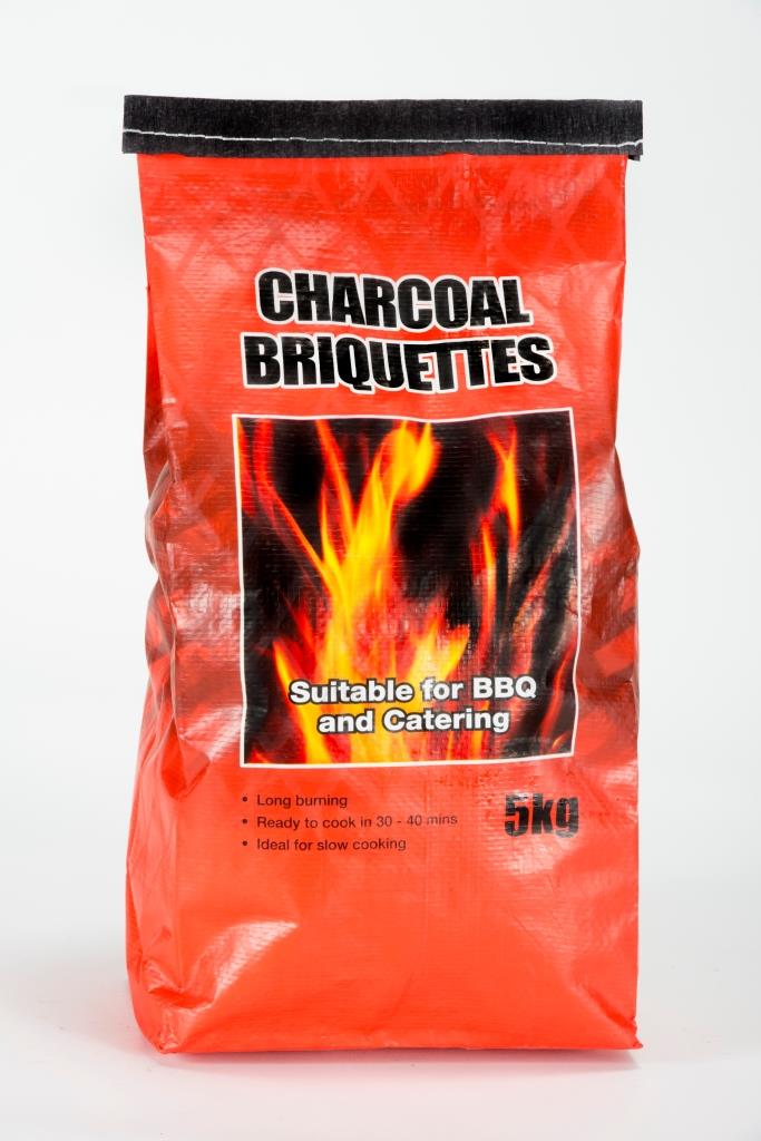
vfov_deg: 11.1
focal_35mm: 185
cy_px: 570
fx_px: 5864
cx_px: 380
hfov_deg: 7.4
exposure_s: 1/125
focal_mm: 185
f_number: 20
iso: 100
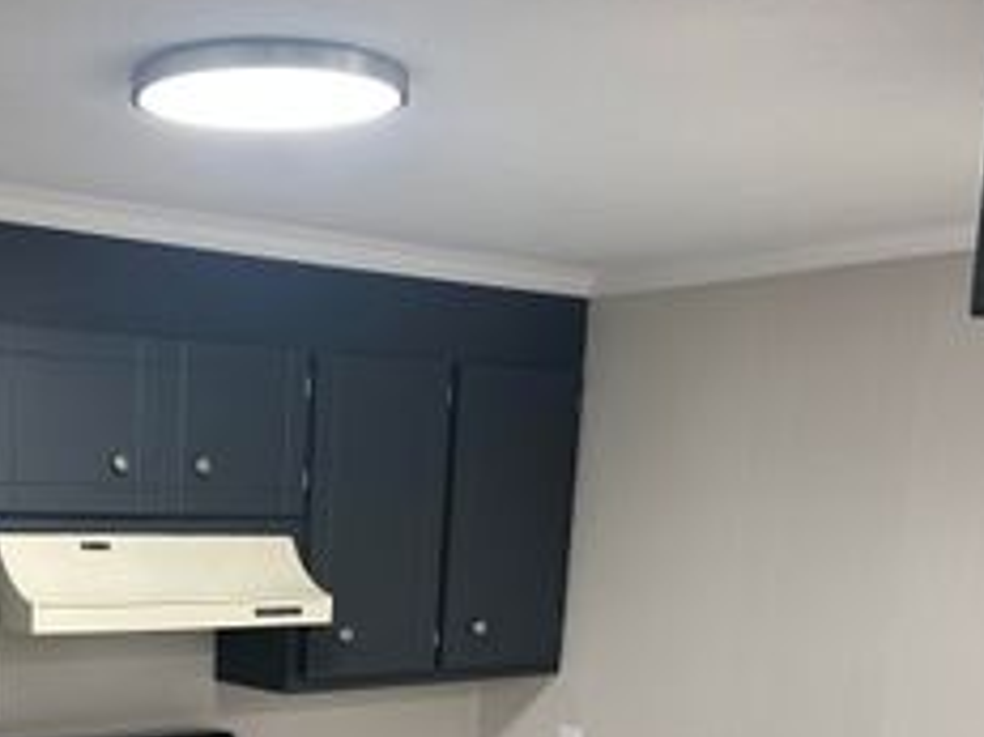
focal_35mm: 52
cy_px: 769
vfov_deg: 26.3
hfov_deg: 35.4
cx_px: 170
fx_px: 1477
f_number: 1.78
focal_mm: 6.86
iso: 160
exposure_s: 1/60
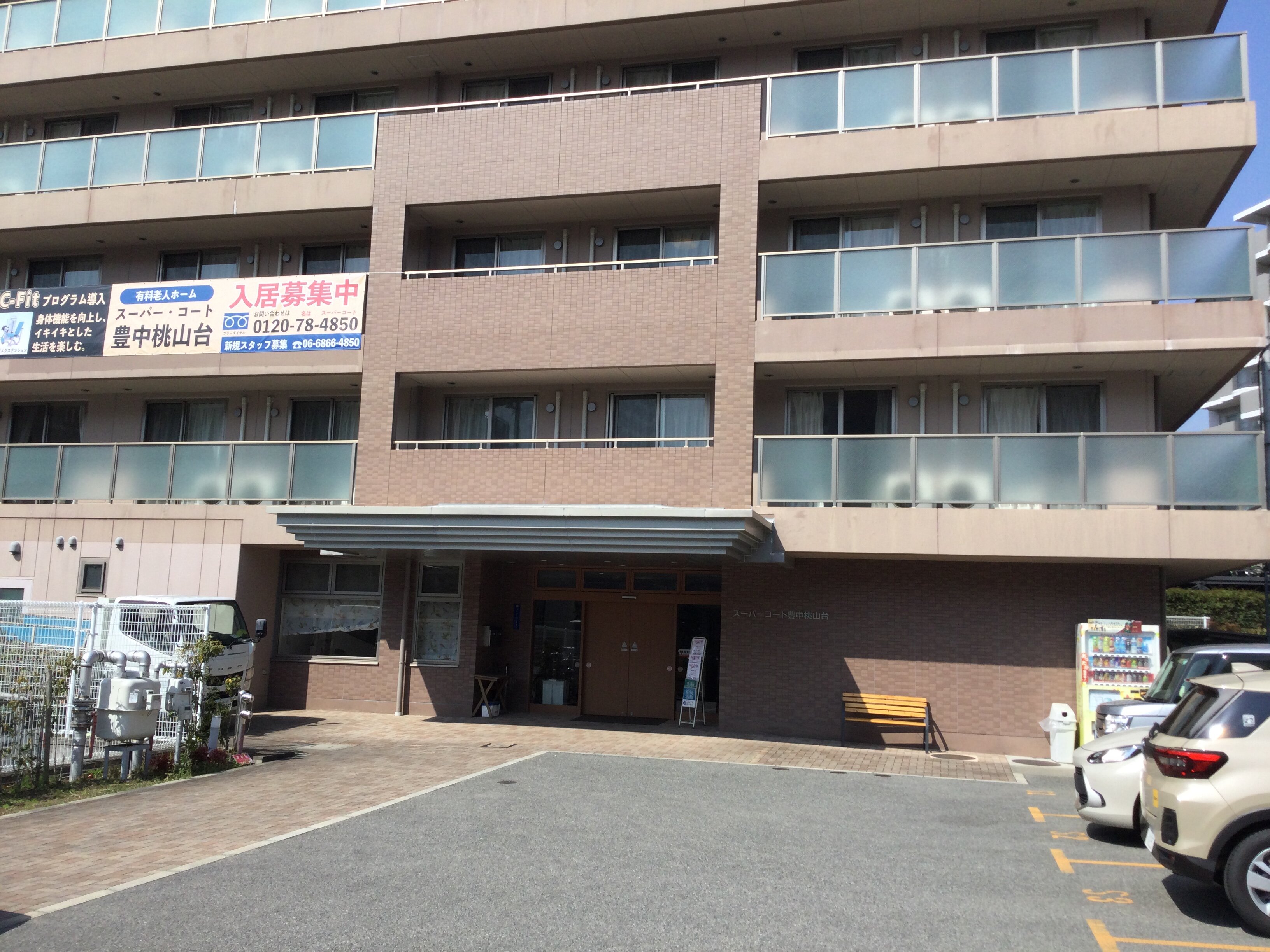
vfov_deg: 45.4
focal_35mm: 31
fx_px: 1137
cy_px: 476
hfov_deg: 58.4
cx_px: 635
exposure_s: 1/1164
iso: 25
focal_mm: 3.3
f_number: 2.4
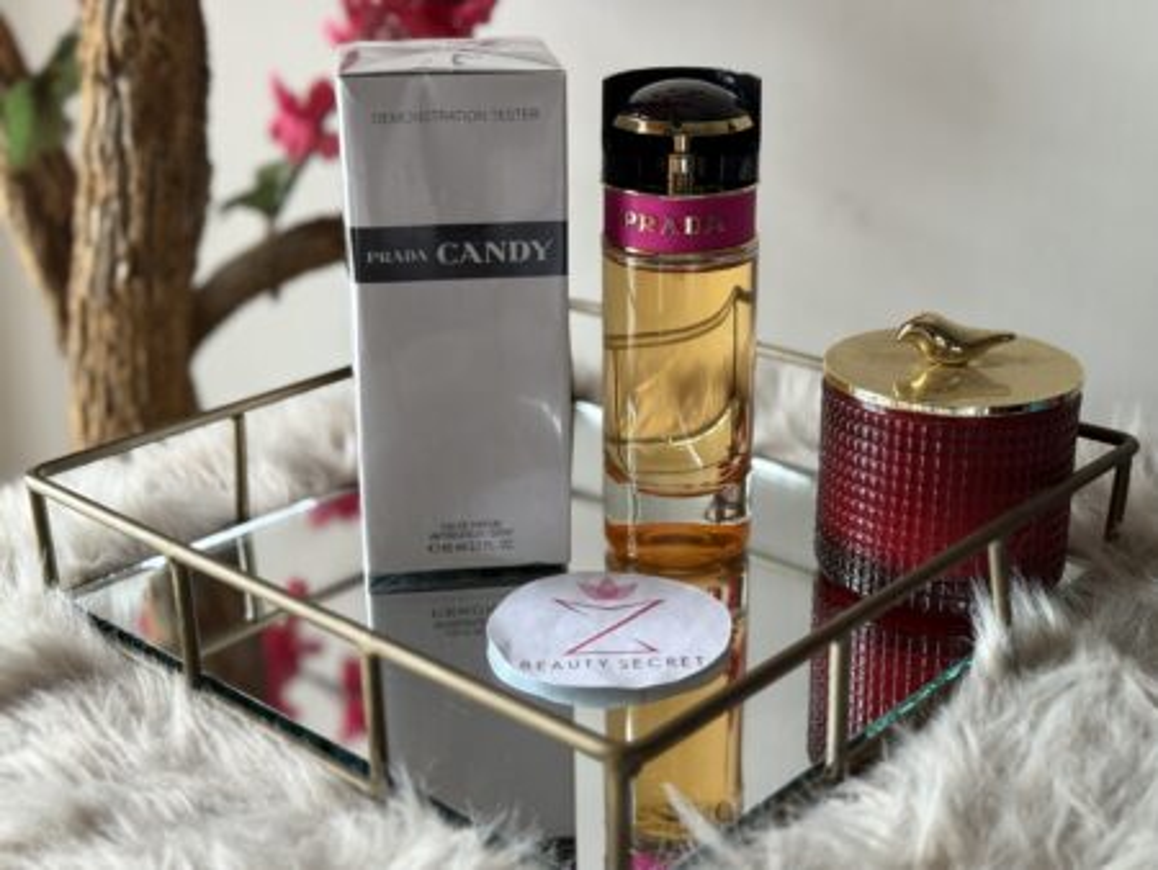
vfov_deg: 30.3
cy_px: 435
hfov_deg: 39.6
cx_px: 579
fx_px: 1607
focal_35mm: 48
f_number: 1.78
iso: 250
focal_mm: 6.76
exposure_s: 1/60
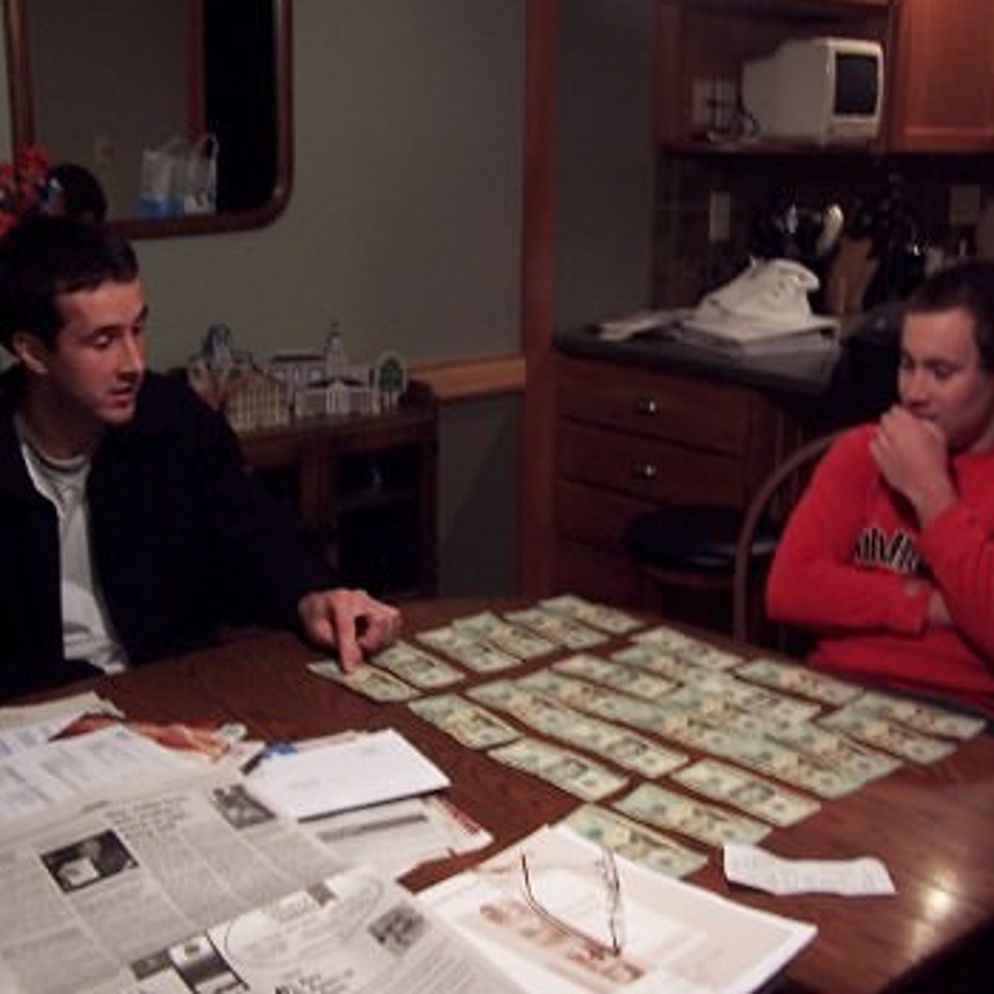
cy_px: 494
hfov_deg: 36.7
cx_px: 571
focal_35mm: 46
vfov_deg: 36.8
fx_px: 1494
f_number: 2.8
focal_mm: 6.3
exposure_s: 1/8
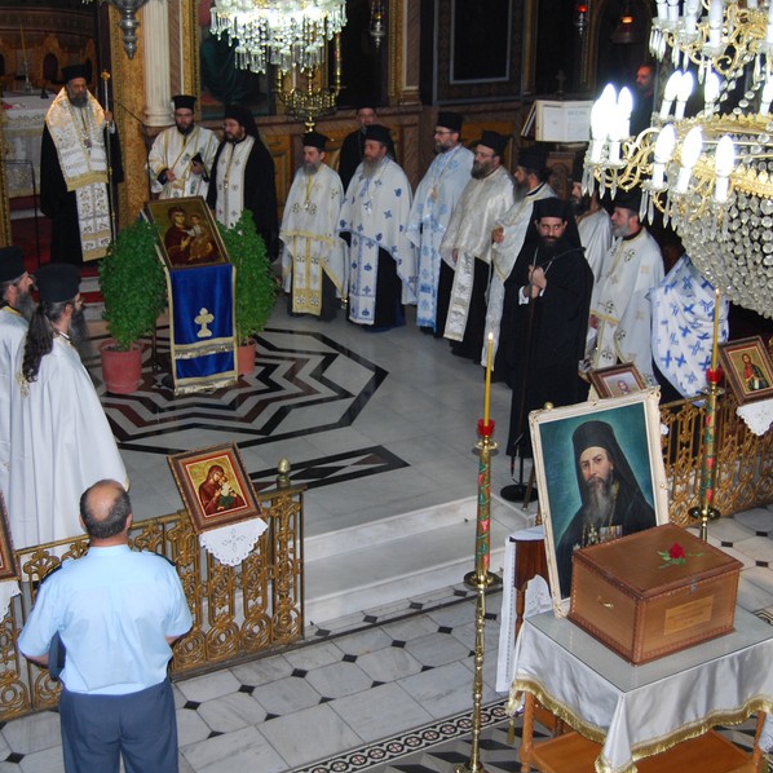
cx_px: 353
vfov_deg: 34.0
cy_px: 388
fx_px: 1263
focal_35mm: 50
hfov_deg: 34.0
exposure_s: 1/60
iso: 560
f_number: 4.2
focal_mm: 26
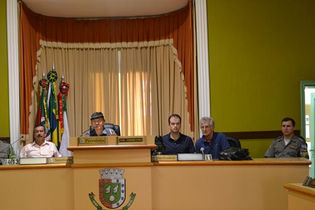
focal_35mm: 45
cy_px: 140
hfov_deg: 43.1
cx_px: 110
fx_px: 394
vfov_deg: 29.7
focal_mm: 22
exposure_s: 1/30
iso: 800
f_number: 4
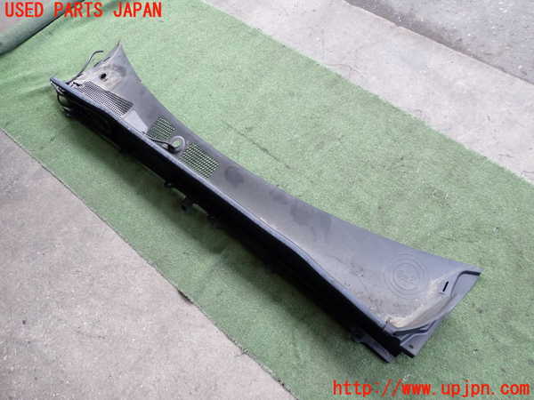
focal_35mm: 30
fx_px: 463
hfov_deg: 60.0
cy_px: 200
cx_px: 267
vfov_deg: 46.8
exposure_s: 1/125
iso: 200
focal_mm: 5.4
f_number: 2.3
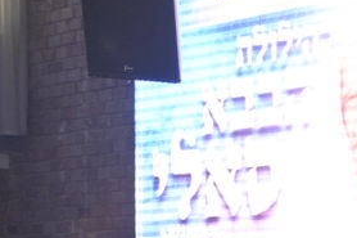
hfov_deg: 10.9
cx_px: 836
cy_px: 481
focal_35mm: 161
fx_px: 1596
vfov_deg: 8.1
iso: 1000
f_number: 2.8
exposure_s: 1/200
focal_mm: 32
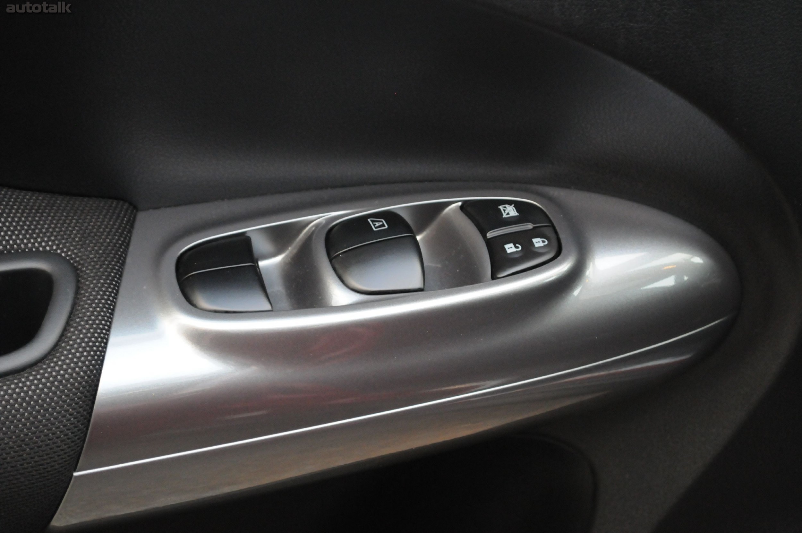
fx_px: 1736
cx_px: 401
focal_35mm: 78
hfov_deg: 26.0
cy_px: 266
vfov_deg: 17.5
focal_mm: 52
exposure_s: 1/80
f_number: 5.6
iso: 2000
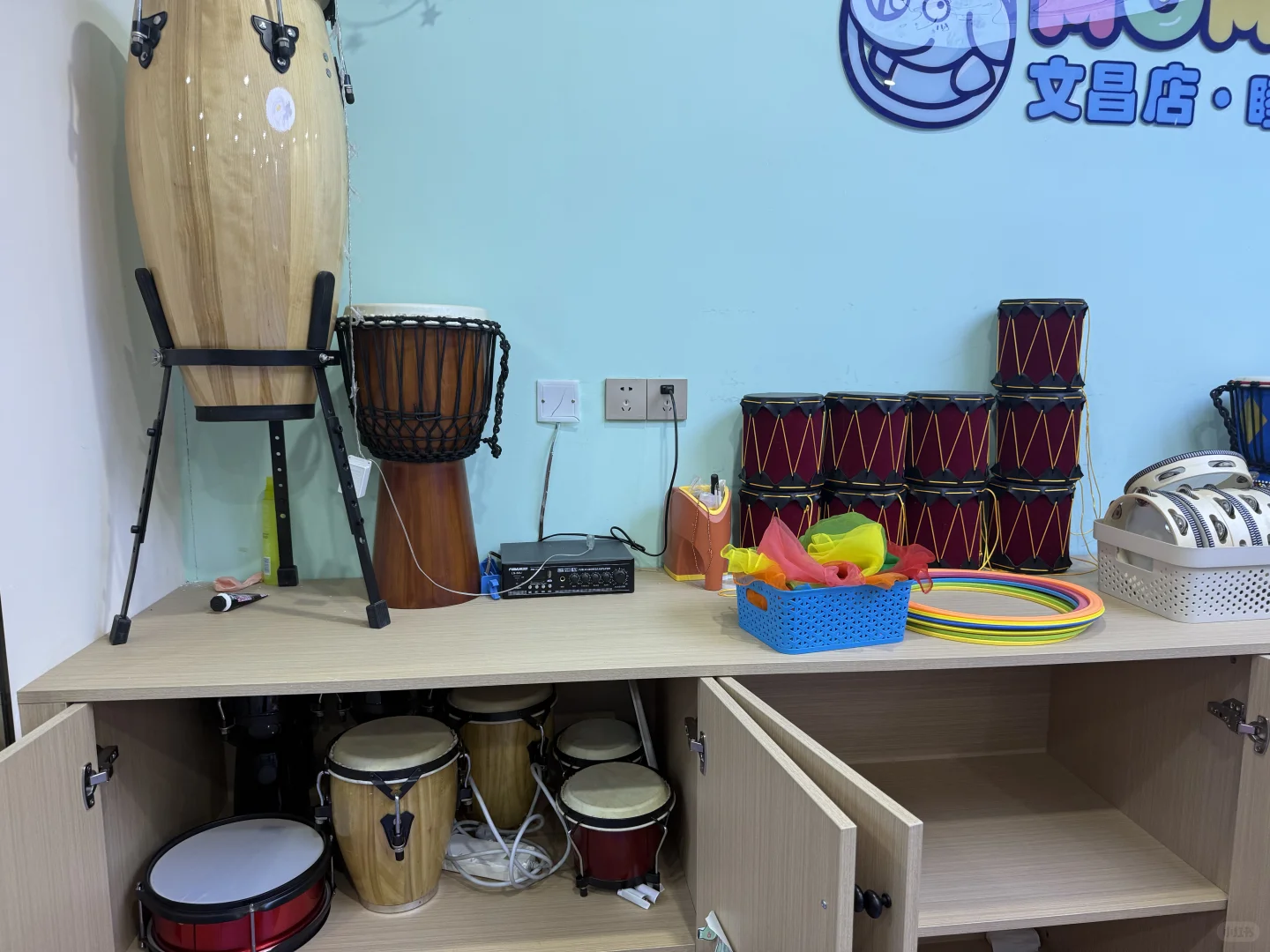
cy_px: 476
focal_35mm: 24
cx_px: 635
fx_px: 881
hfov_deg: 71.6
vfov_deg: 56.8
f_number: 1.78
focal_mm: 6.76
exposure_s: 1/50
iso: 125
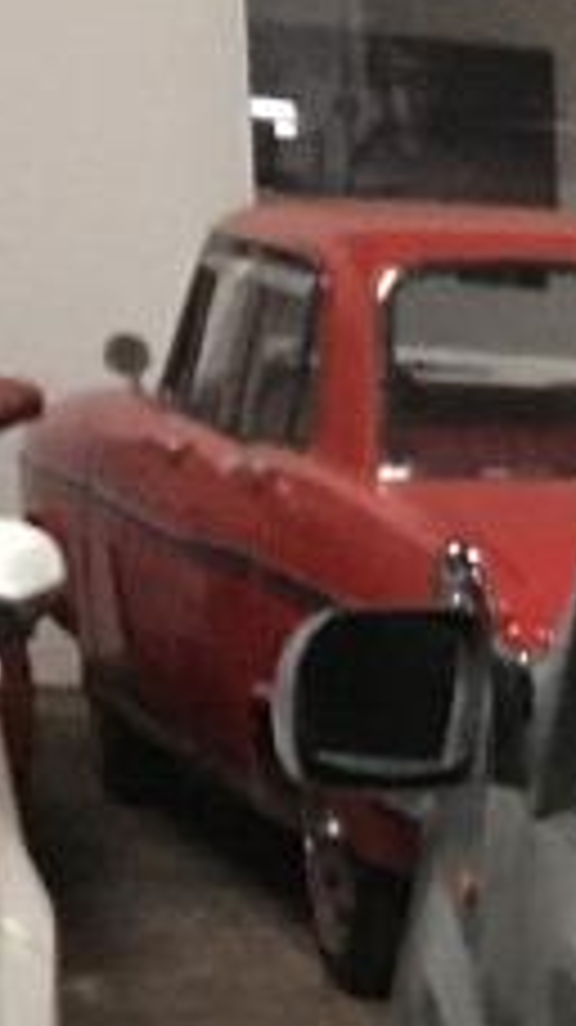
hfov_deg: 6.8
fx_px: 3861
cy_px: 1386
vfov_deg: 14.4
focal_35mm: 142
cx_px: 2228
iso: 640
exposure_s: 1/15
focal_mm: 4.15
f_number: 2.2
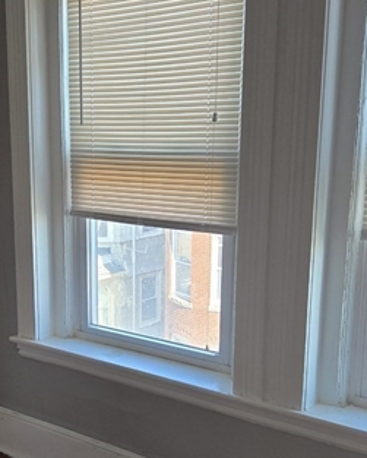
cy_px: 323
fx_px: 746
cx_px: 66
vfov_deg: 33.7
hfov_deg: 27.0
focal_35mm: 55
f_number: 1.8
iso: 100
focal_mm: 5.4
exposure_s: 1/120
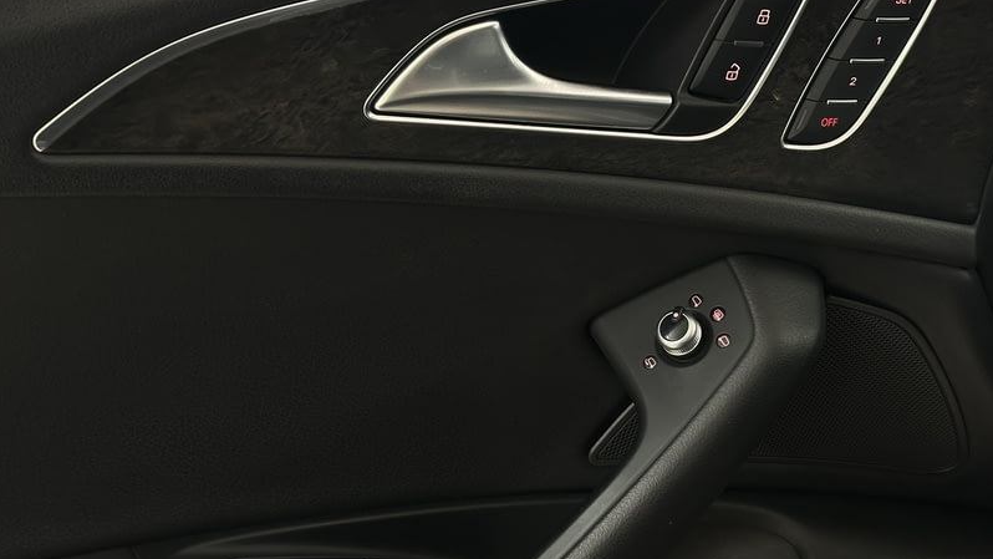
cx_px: 551
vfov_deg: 20.4
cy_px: 308
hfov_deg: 35.4
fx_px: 1554
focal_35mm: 59
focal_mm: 6.86
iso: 200
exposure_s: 1/33
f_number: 1.78
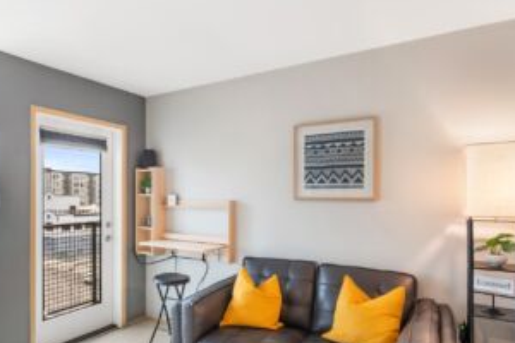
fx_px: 343
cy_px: 196
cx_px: 206
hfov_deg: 73.0
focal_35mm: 24
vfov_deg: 52.9
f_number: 10
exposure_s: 1/6
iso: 250
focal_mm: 12
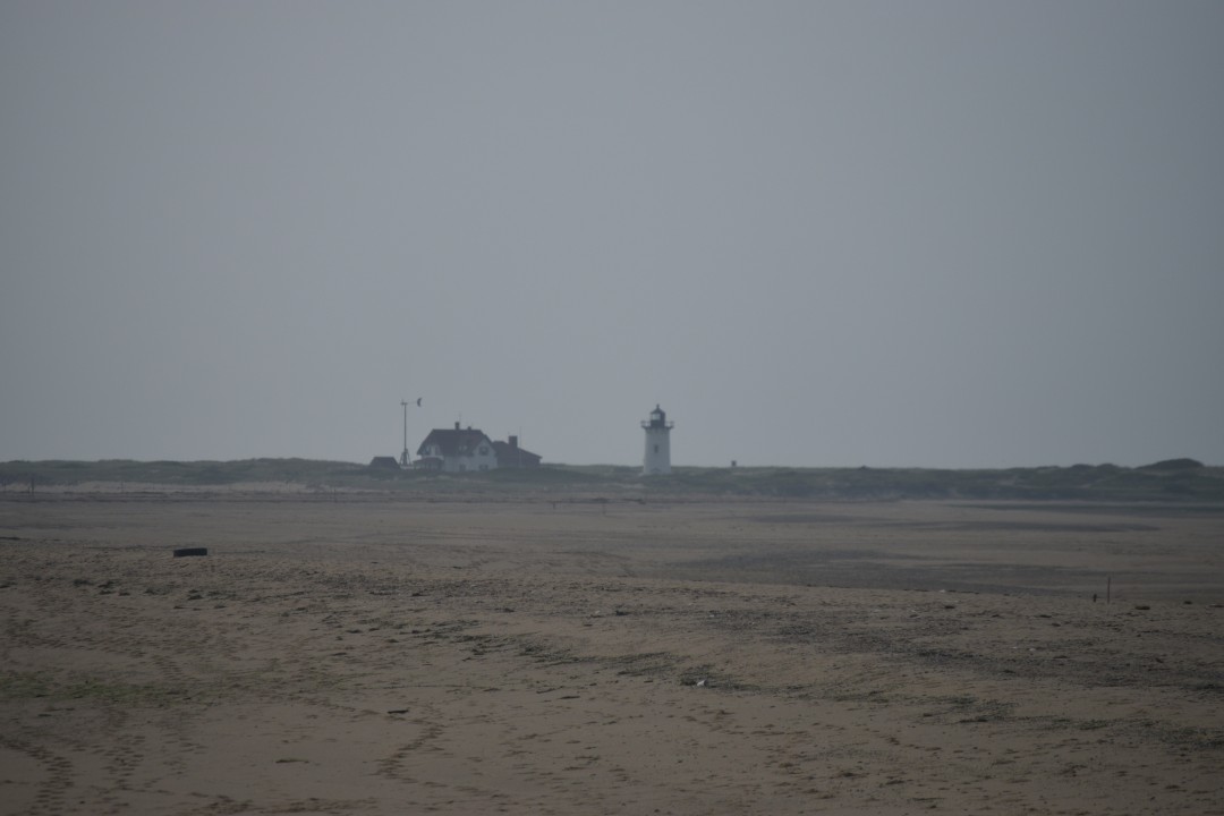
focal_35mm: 300
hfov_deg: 6.9
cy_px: 408
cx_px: 612
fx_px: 10199
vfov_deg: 4.6
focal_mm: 200
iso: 200
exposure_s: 1/4000
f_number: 5.6
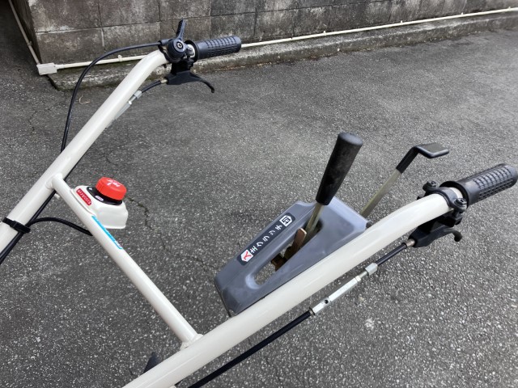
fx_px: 419
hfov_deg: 63.4
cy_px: 194
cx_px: 259
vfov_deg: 49.7
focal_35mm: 28
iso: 64
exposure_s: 1/100
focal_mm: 3.99
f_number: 1.8
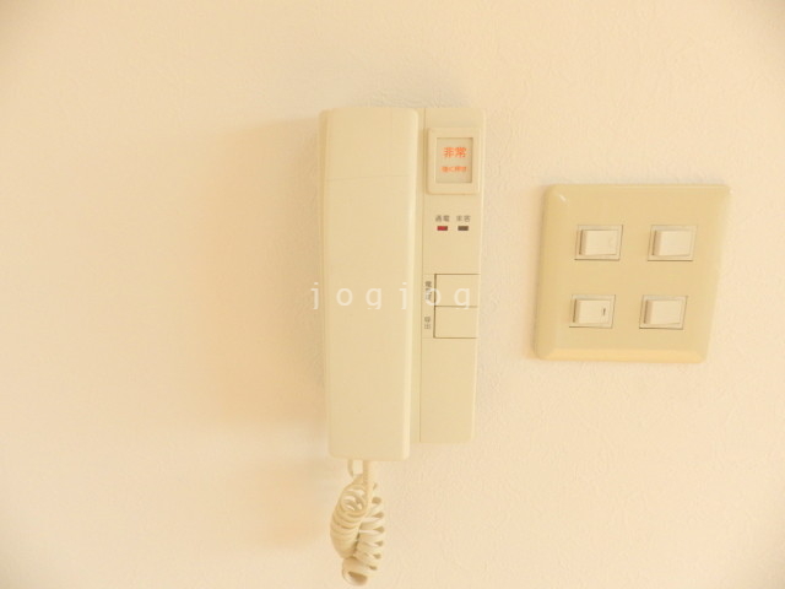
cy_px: 294
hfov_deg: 76.4
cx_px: 392
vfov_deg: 61.1
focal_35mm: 22
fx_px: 499
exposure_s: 1/160
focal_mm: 4
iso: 100
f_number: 3.1
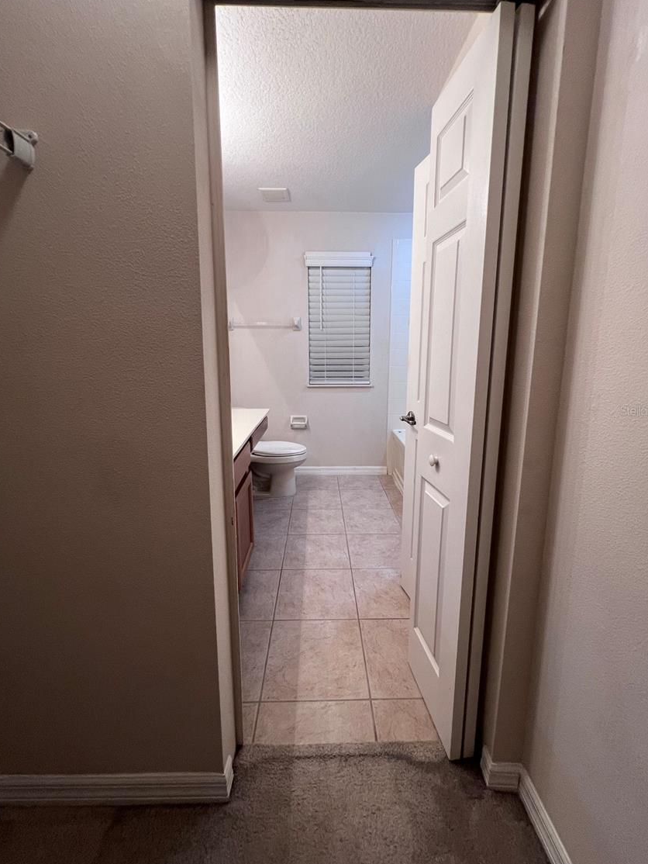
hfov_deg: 85.7
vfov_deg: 102.0
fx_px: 349
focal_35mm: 14
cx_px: 326
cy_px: 410
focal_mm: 1.57
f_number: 1.8
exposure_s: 1/60
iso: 160
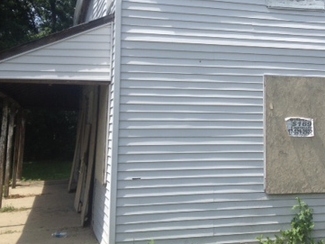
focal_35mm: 62
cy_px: 47
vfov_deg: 23.3
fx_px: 582
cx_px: 236
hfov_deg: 30.8
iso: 50
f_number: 2.4
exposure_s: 1/1126
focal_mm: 4.28
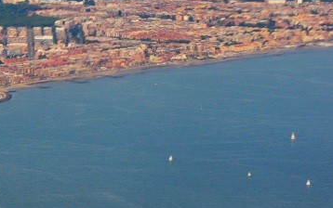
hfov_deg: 7.0
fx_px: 2705
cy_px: -55
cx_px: 123
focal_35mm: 298
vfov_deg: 4.4
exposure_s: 1/8000
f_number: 4.5
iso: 1000
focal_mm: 70
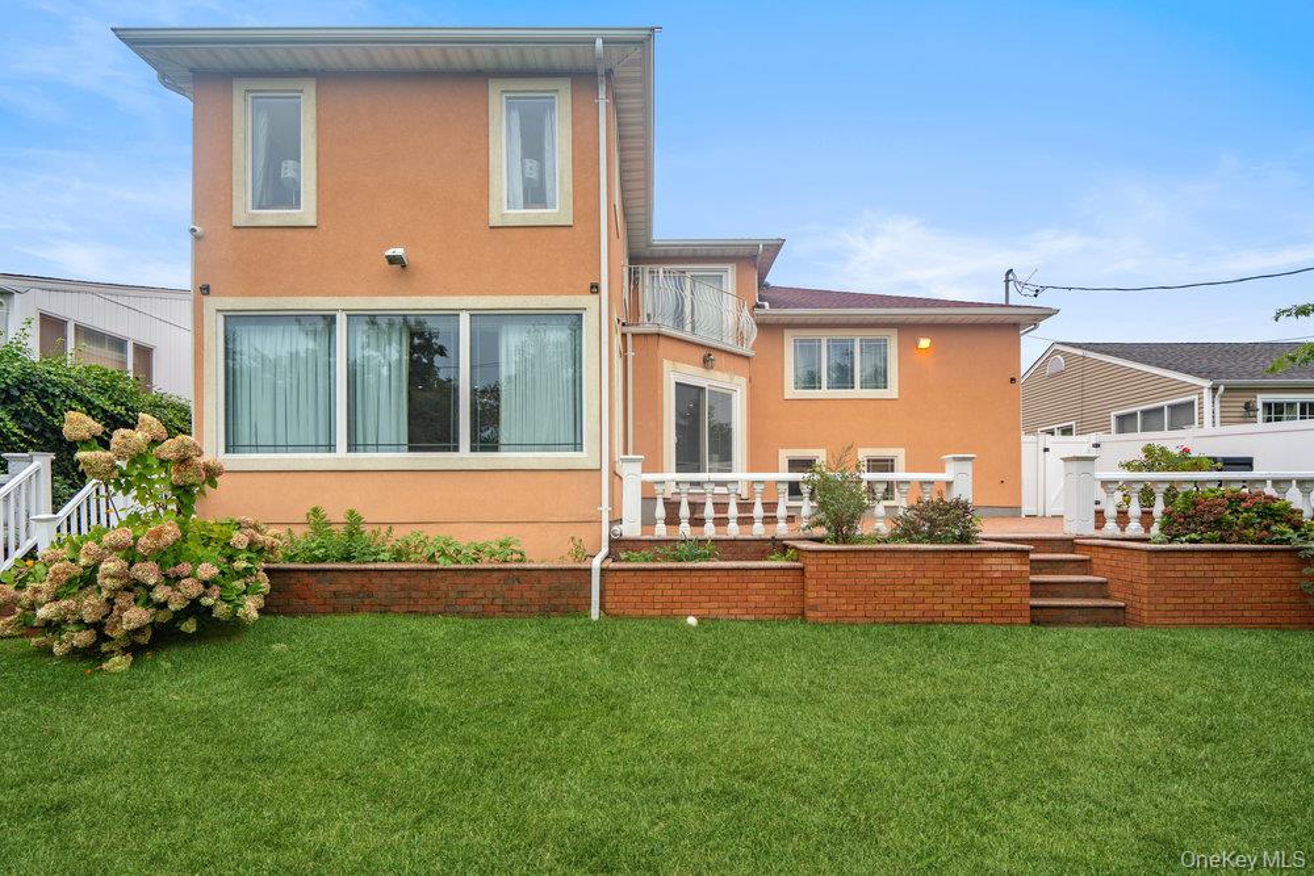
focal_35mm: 16
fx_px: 584
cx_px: 657
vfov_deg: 73.8
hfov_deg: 96.7
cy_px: 438
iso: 125
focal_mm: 16
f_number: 4.5
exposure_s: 1/200
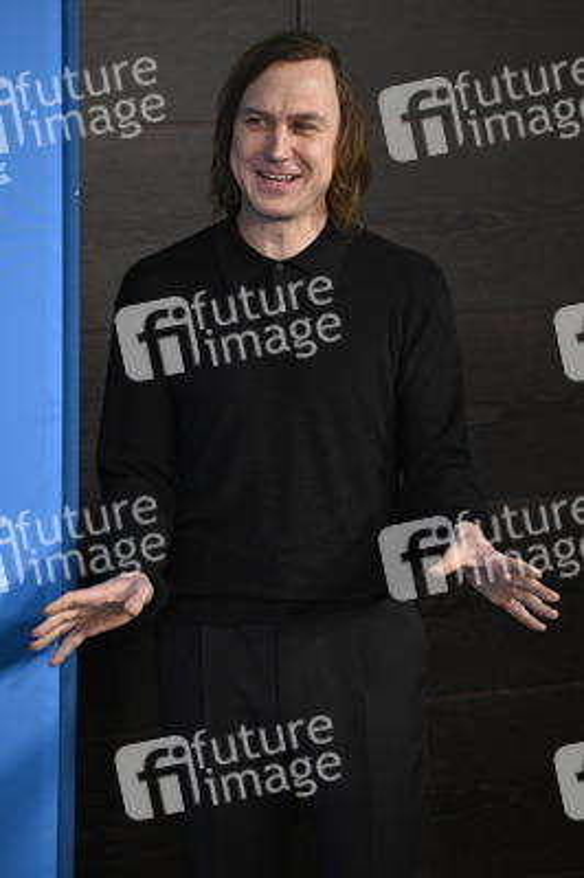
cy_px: 439
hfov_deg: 8.6
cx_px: 292
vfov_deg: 12.8
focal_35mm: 160
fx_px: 3900
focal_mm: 160
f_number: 3.2
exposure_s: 1/640
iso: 1600
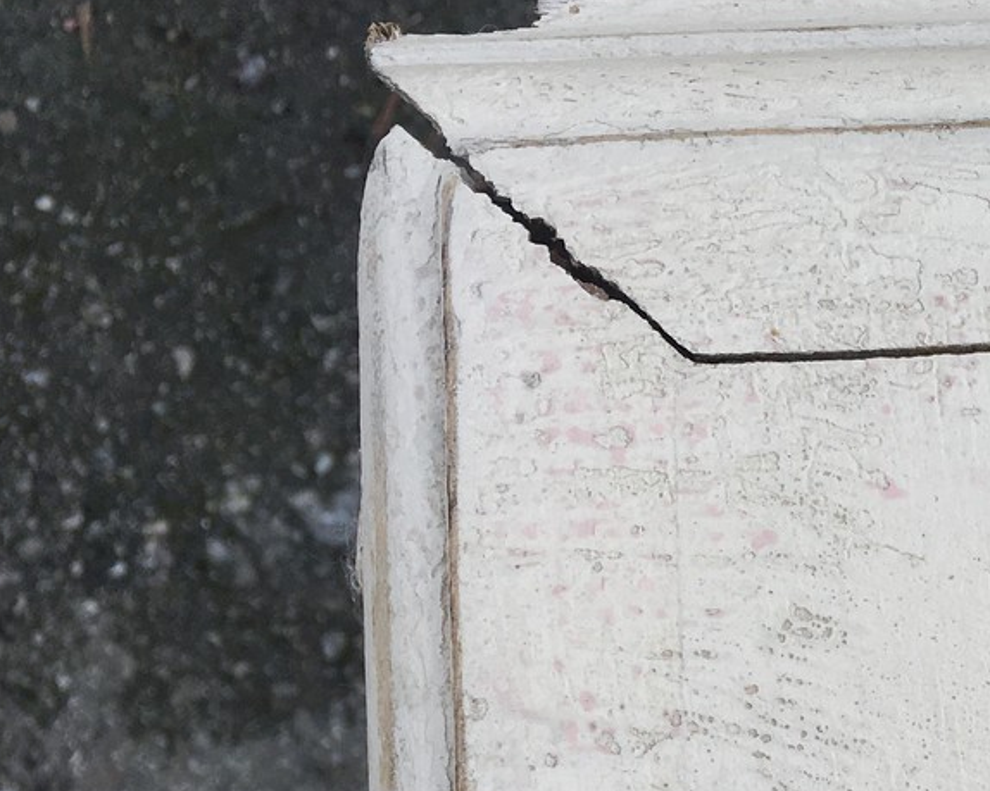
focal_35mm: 74
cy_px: 814
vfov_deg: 20.0
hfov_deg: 23.0
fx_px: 2168
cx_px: 1266
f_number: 2.2
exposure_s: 1/306
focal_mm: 4.15
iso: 25
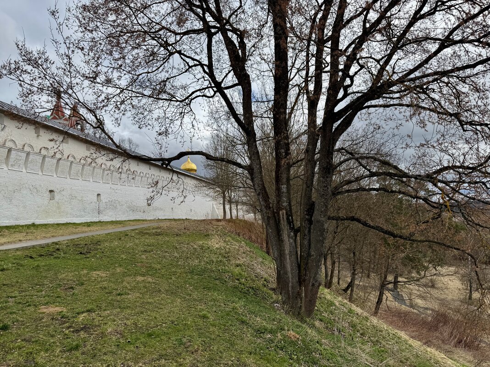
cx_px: 245
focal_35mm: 24
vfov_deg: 56.8
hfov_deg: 71.6
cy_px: 184
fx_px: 340
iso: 80
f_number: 1.78
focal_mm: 6.76
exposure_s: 1/3953
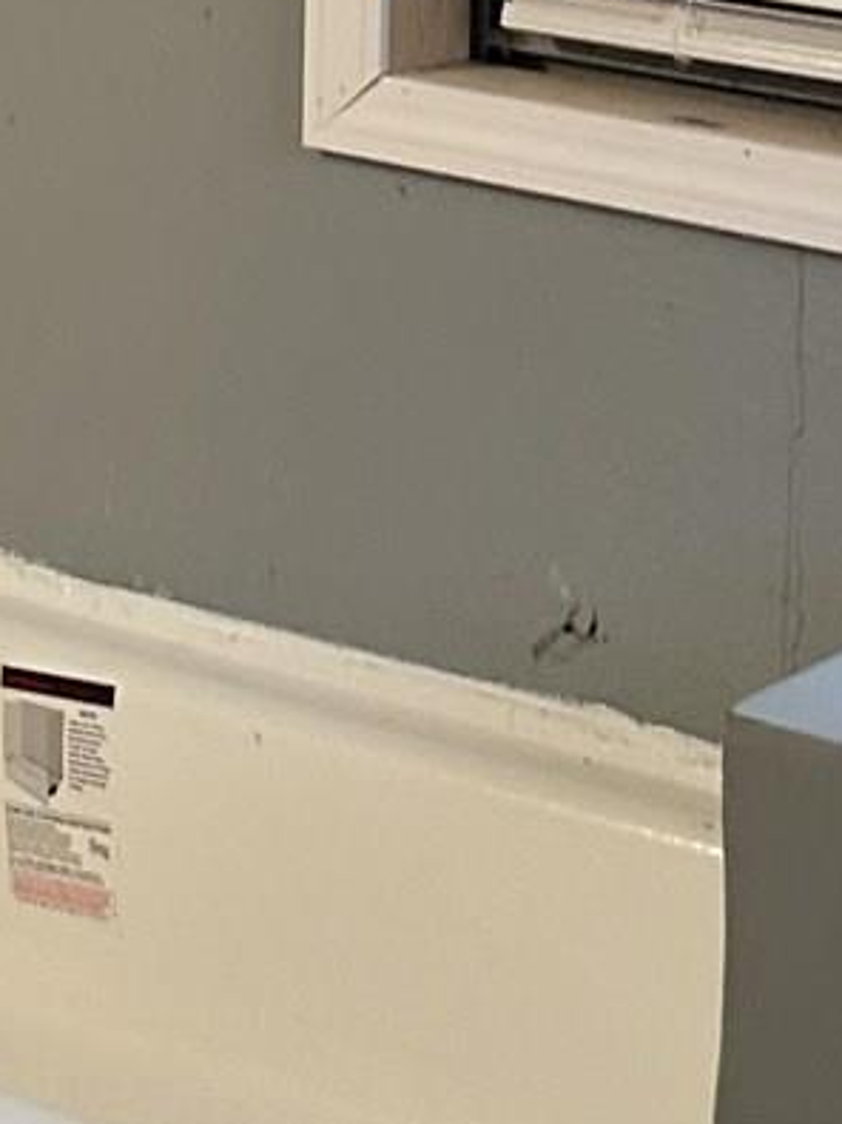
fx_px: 4543
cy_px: -267
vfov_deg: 13.7
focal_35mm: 140
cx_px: -691
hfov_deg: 10.0
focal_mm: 6.86
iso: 200
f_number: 1.78
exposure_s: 1/60
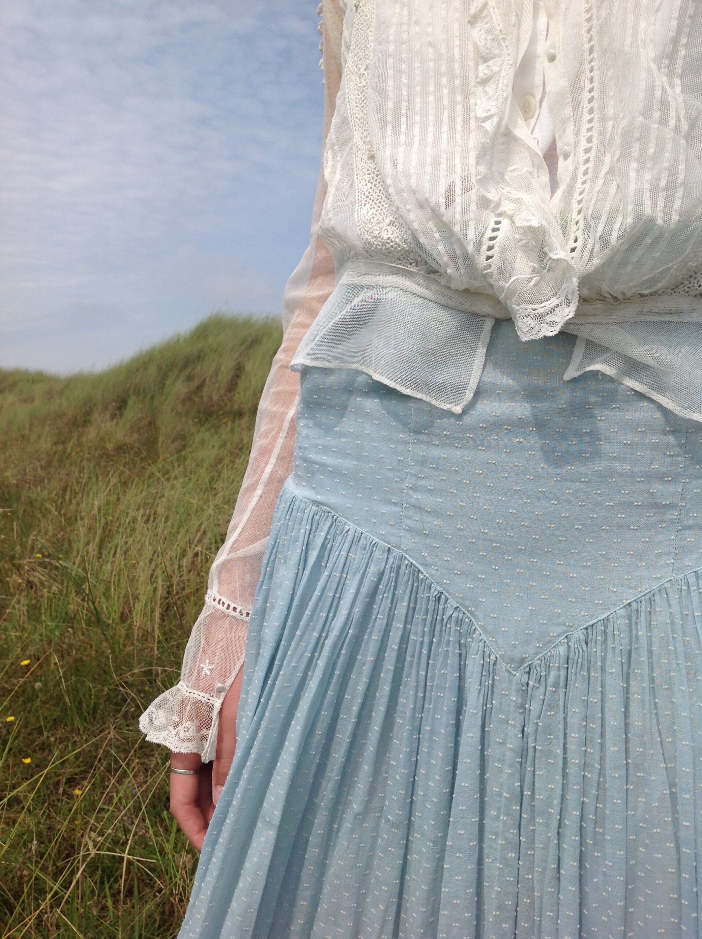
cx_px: 351
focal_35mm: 35
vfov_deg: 52.7
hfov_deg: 40.6
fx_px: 949
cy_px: 470
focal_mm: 4.28
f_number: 2.4
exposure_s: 1/3367
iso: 50
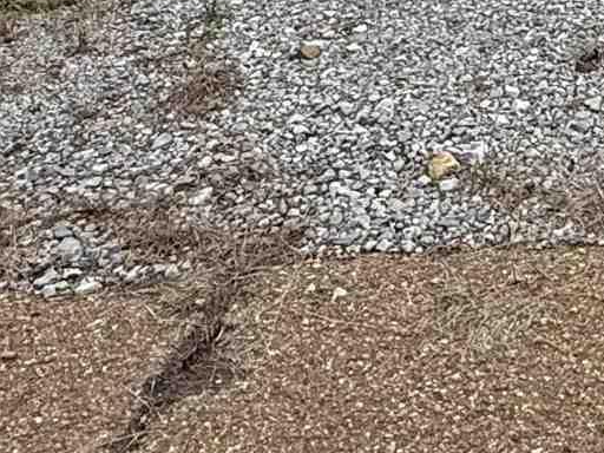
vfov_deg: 14.3
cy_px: -491
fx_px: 1466
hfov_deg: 21.4
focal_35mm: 84
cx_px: 754
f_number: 2.2
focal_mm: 2.22
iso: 64
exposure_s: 1/1901
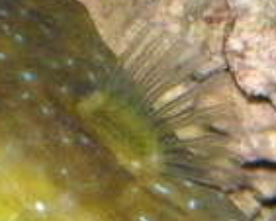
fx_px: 2403
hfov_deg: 6.5
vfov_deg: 5.3
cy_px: 155
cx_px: -119
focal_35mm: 294
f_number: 9.5
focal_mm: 8.9
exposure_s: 1/180
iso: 160
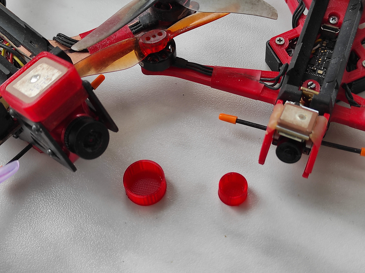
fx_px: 263
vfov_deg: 54.8
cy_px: 136
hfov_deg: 69.4
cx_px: 182
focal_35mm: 25
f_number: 1.89
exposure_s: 1/100
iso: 139
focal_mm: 5.43
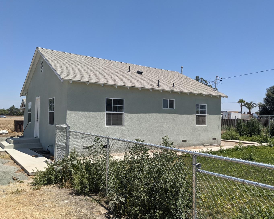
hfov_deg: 60.4
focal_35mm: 29
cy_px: 108
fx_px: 235
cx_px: 141
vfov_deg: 50.0
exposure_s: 1/3906
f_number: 1.73
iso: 59
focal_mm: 4.38
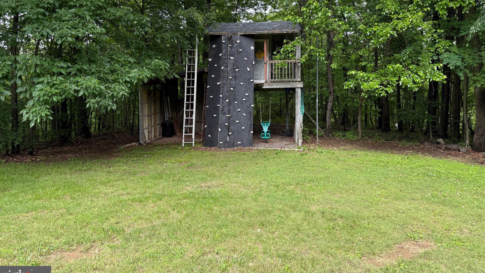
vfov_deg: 42.5
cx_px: 240
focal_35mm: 27
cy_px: 98
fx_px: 347
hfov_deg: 69.9
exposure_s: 1/580
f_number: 1.78
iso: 100
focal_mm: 6.76
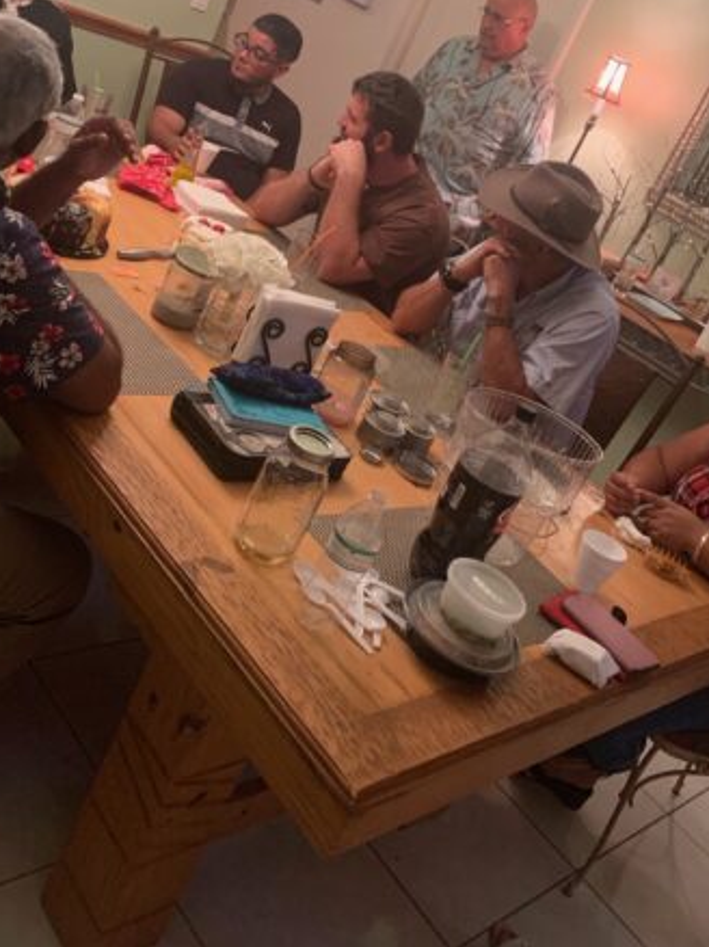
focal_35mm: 38
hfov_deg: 37.7
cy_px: 292
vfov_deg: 47.9
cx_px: 380
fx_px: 1039
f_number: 1.8
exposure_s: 1/40
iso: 320
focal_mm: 4.25
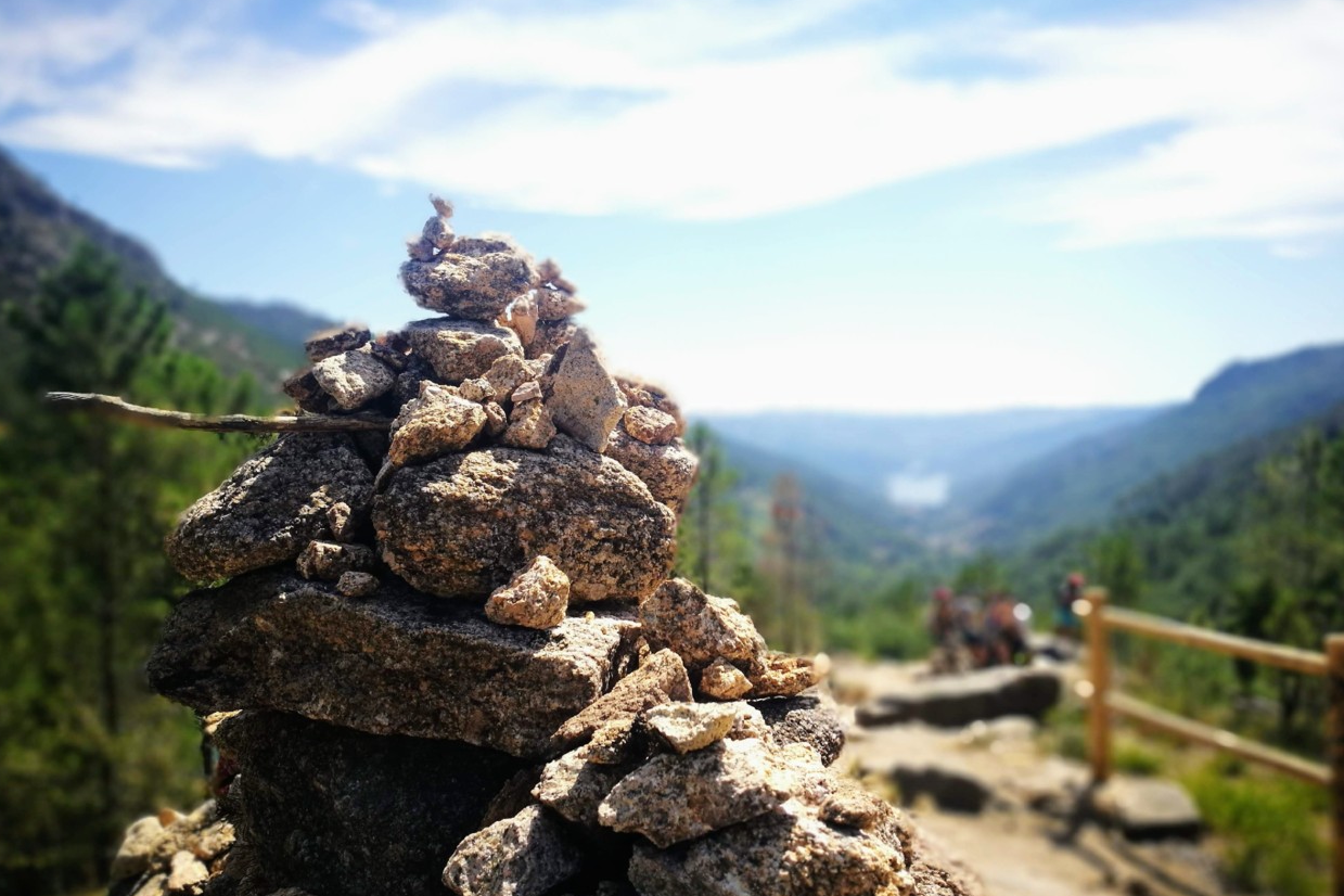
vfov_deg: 44.9
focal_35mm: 29
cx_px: 684
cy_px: 478
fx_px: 1083
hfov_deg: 63.7
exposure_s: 1/540
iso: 50
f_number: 4
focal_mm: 4.5
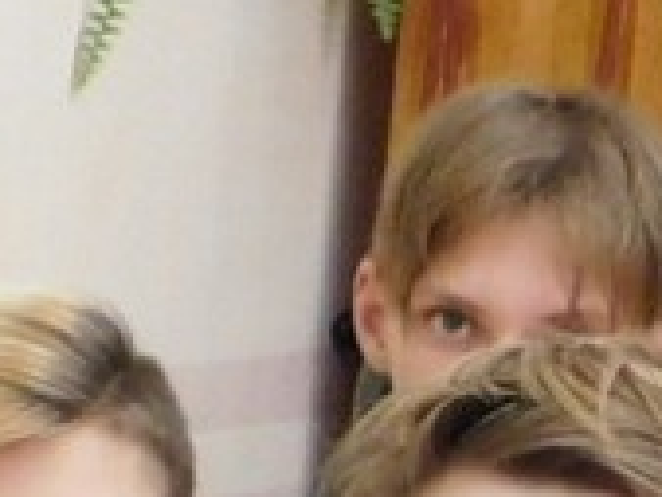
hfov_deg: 5.9
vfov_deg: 4.4
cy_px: 1064
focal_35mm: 336
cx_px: -196
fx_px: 6430
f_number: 4.3
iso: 400
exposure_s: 1/30
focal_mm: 12.6
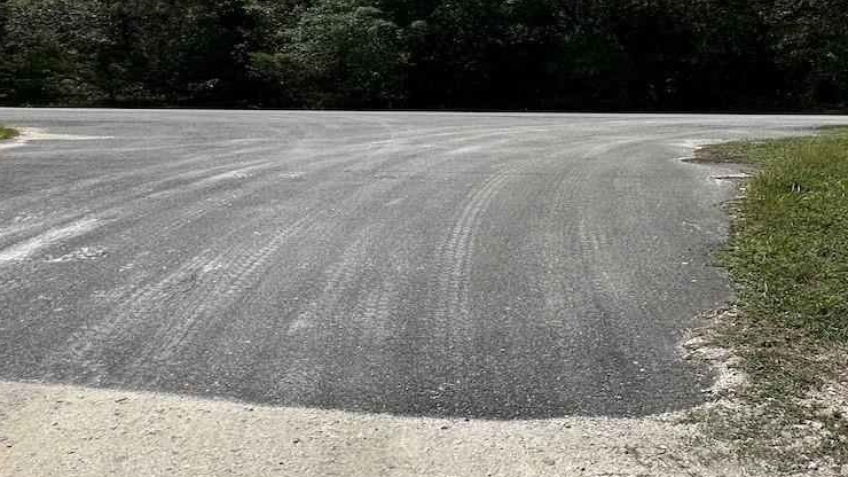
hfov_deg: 58.5
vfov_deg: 34.6
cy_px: 99
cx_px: 545
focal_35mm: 33
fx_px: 742
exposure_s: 1/2398
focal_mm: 2.22
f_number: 2.2
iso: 40
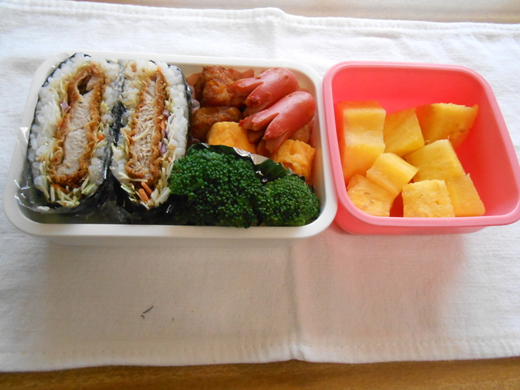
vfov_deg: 53.1
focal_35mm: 26
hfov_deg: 67.3
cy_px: 195
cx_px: 260
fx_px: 391
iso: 640
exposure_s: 1/125
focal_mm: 4.6
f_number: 3.5
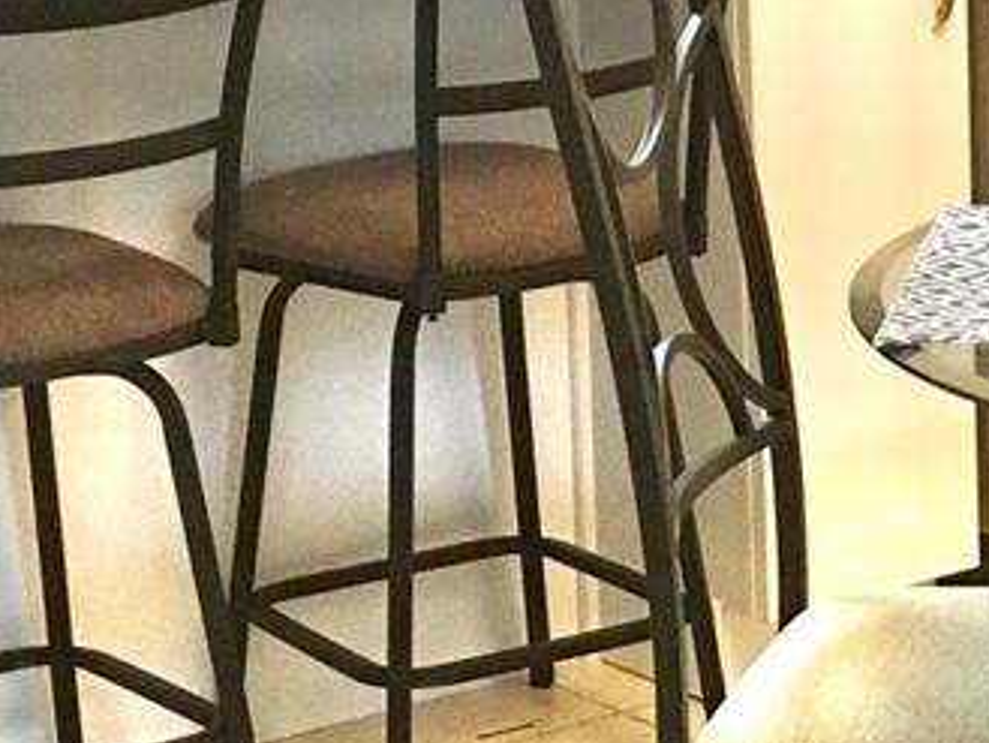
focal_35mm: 141
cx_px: 959
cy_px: 66
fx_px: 4030
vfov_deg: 10.5
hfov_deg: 13.8
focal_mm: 4.15
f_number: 2.2
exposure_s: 1/30
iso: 200
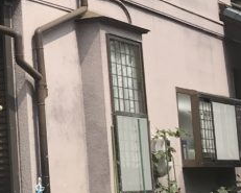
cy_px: 6
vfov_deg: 12.6
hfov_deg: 14.6
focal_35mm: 121
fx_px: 863
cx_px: -141
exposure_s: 1/2283
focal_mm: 3.99
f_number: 1.8
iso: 20
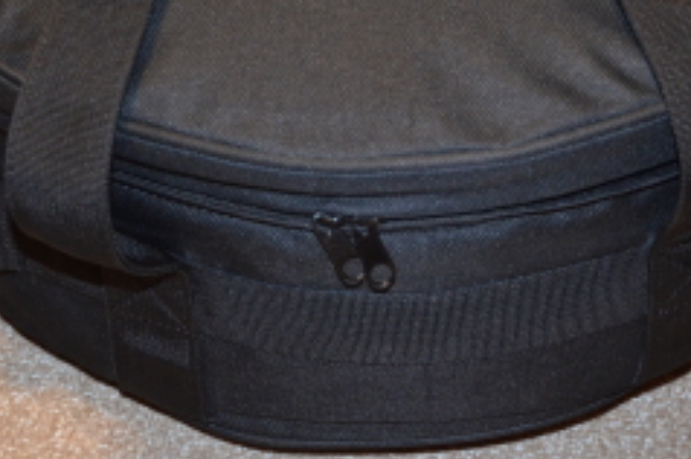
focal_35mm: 107
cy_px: 89
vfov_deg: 12.7
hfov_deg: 19.1
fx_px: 2051
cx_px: 369
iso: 800
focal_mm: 34
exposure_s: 1/60
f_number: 4
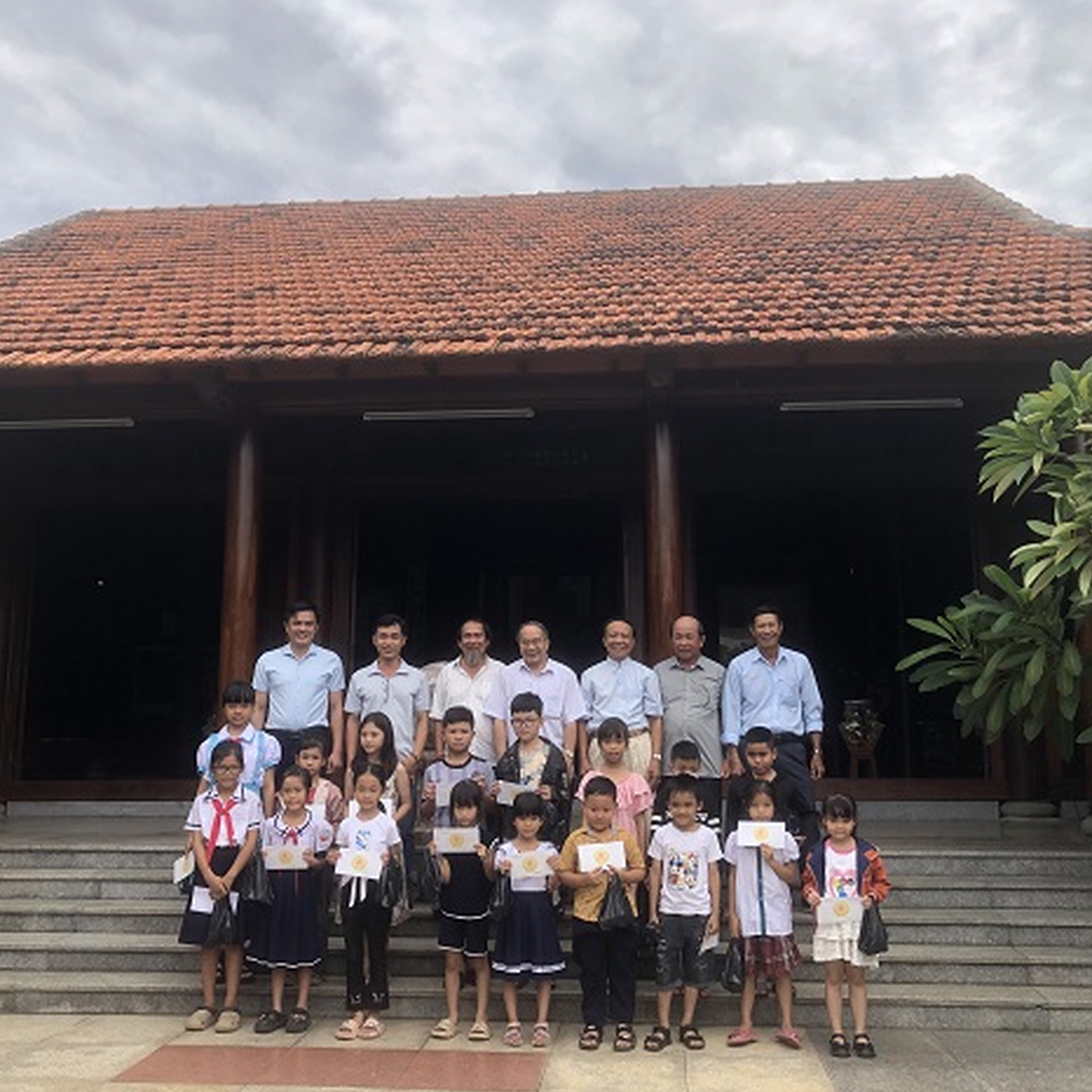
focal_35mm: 34
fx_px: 1213
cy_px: 541
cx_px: 558
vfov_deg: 48.5
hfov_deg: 48.4
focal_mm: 3.99
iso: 20
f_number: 1.8
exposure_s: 1/827
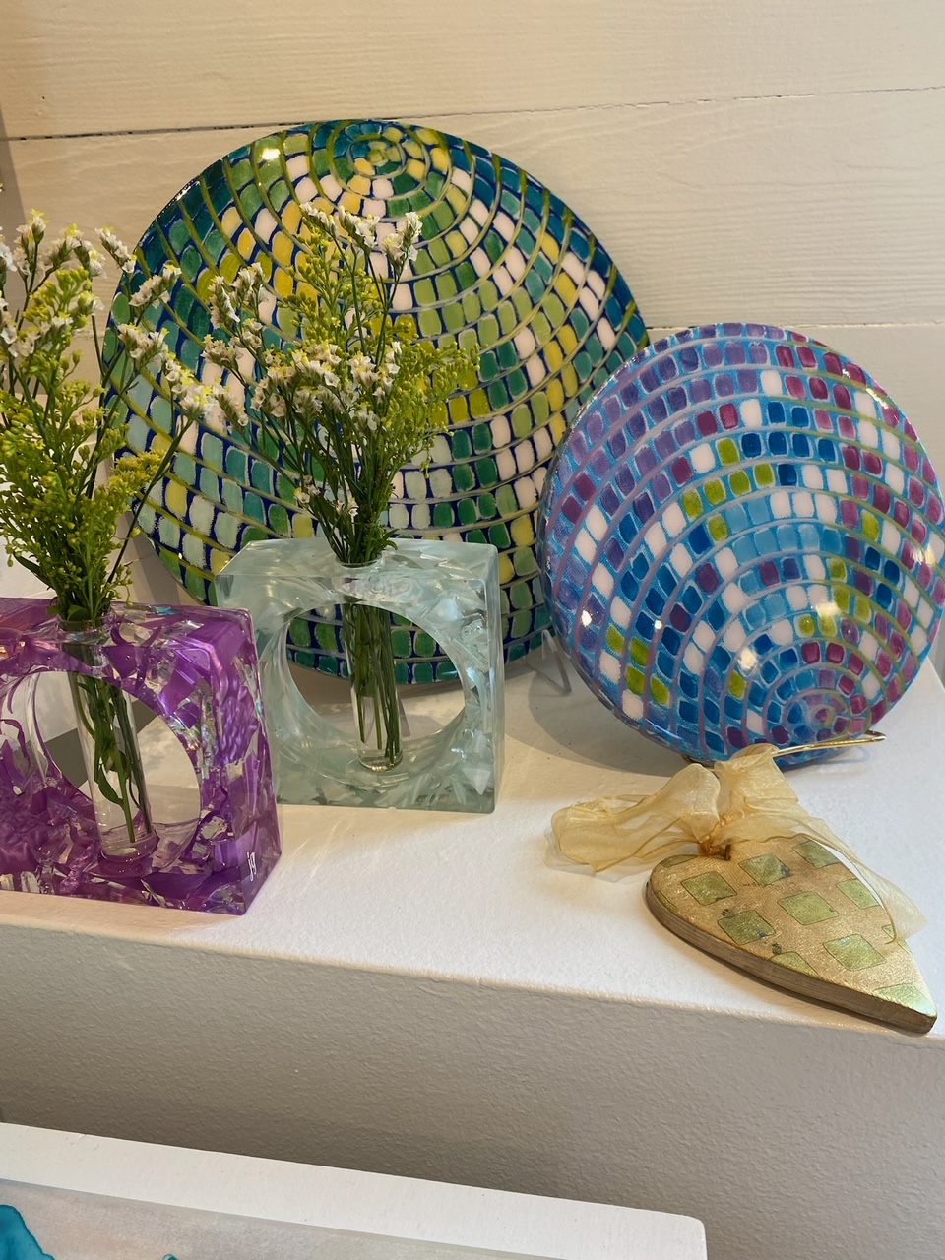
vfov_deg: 67.3
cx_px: 472
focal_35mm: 26
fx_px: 946
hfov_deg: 53.1
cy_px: 630
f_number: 1.8
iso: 64
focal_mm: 4.25
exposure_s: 1/60
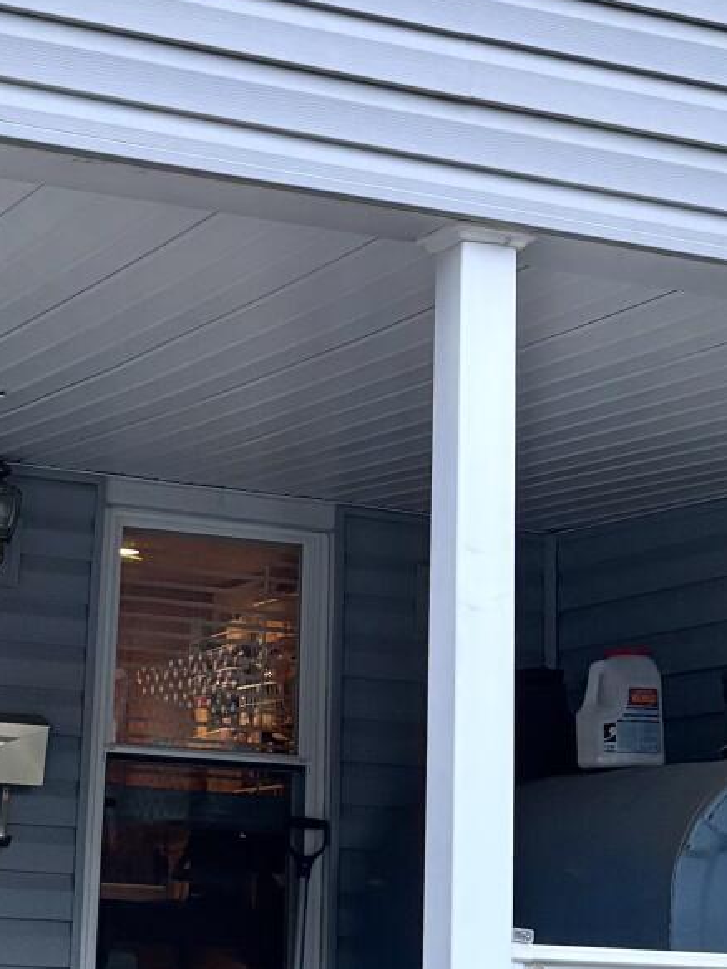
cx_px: 282
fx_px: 2492
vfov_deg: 21.6
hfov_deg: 16.6
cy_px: 153
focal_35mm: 89
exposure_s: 1/60
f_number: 1.6
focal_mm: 5.96
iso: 200
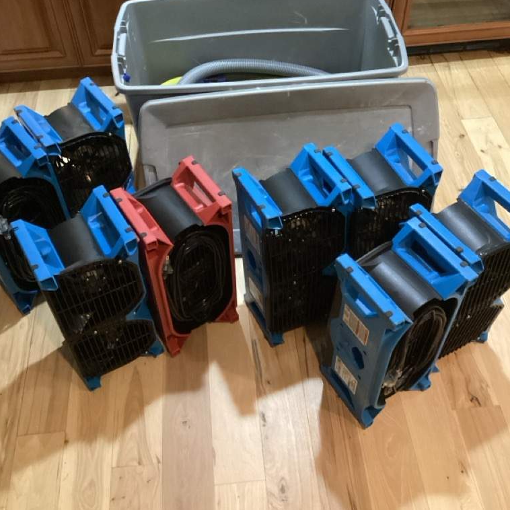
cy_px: 212
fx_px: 617
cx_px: 256
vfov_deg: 44.8
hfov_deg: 44.9
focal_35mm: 37
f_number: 2.4
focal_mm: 3.3
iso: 400
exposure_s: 1/40
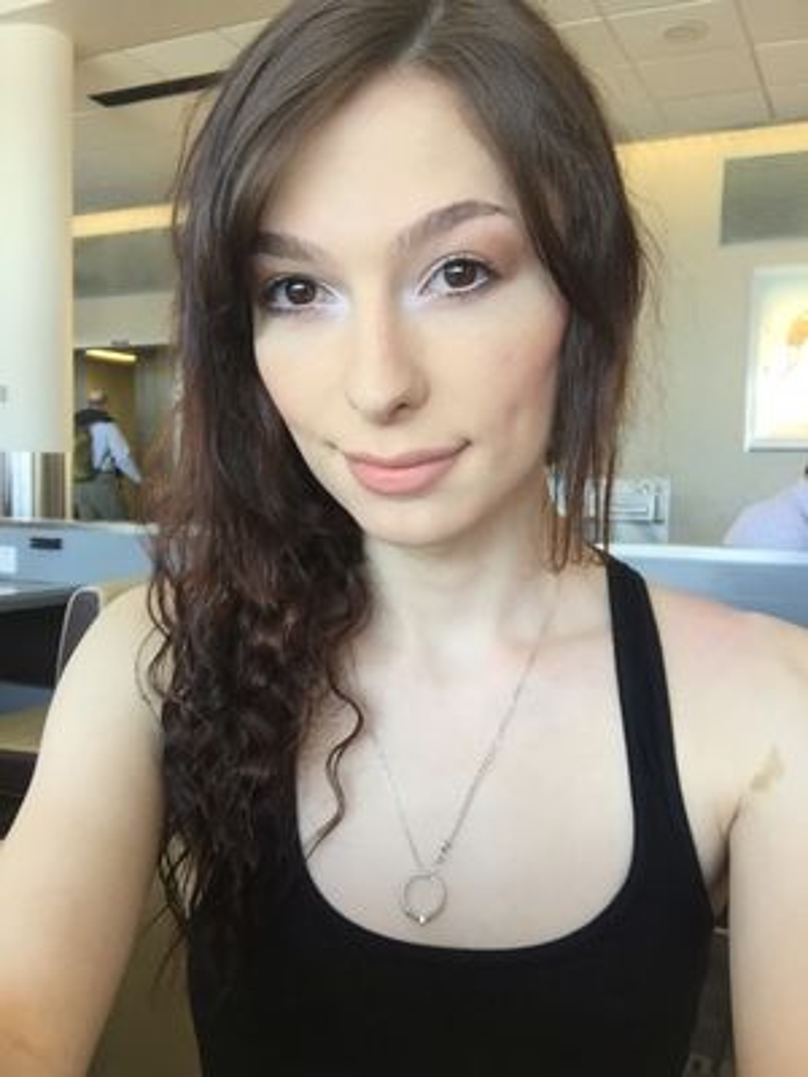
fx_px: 965
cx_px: 404
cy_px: 538
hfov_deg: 45.4
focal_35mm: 31
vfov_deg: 58.4
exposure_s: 1/30
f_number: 2.2
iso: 64
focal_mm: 2.65
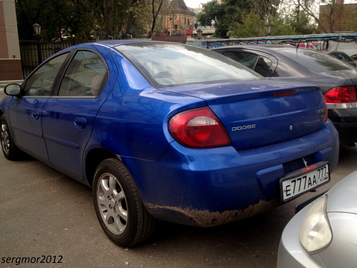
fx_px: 361
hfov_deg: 52.6
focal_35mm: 35
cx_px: 178
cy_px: 134
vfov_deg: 40.7
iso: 50
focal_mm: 4.28
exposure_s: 1/192
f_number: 2.4
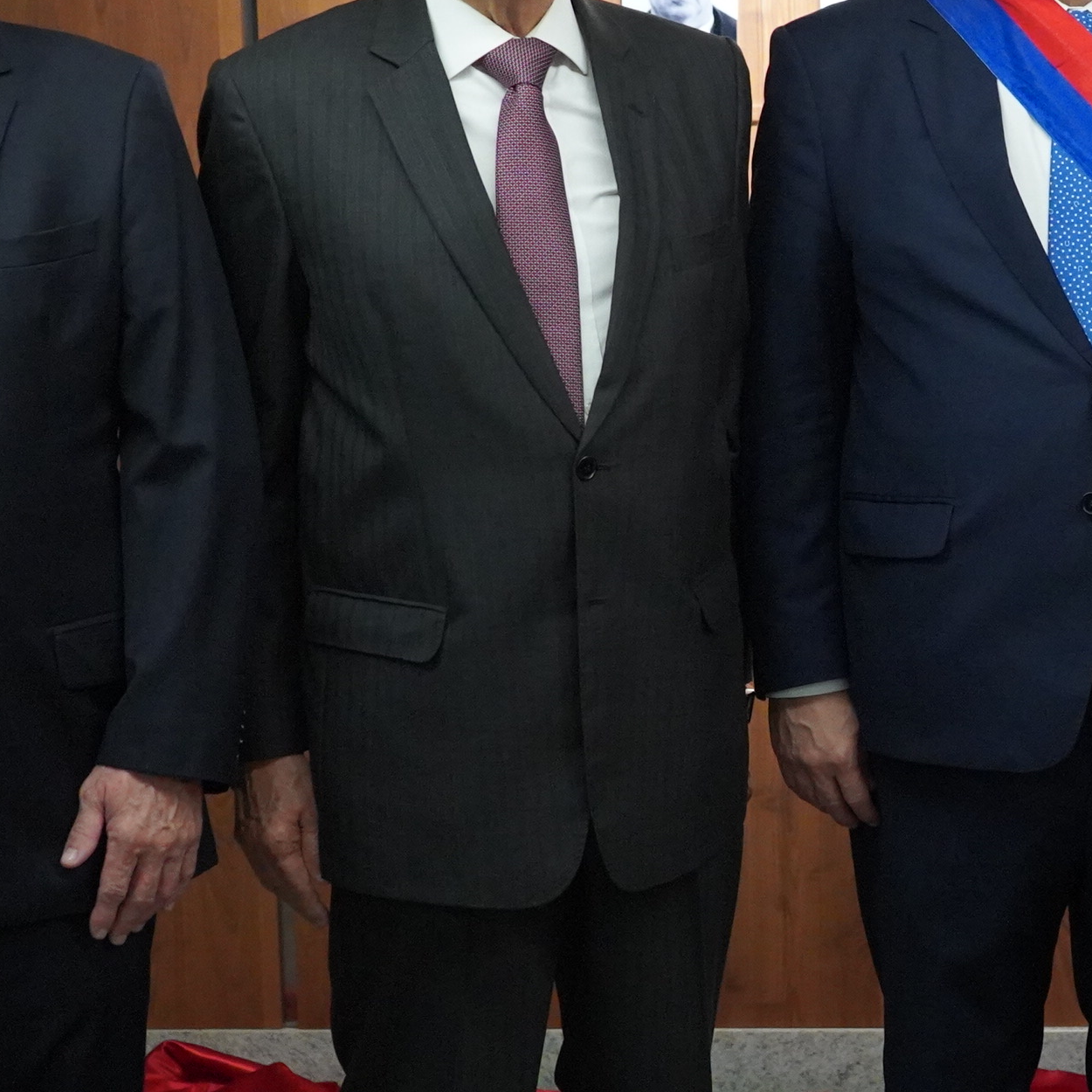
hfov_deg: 17.3
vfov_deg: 17.6
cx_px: 969
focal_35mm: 99
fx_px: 3533
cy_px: 561
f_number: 4
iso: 6400
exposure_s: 1/160
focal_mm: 37
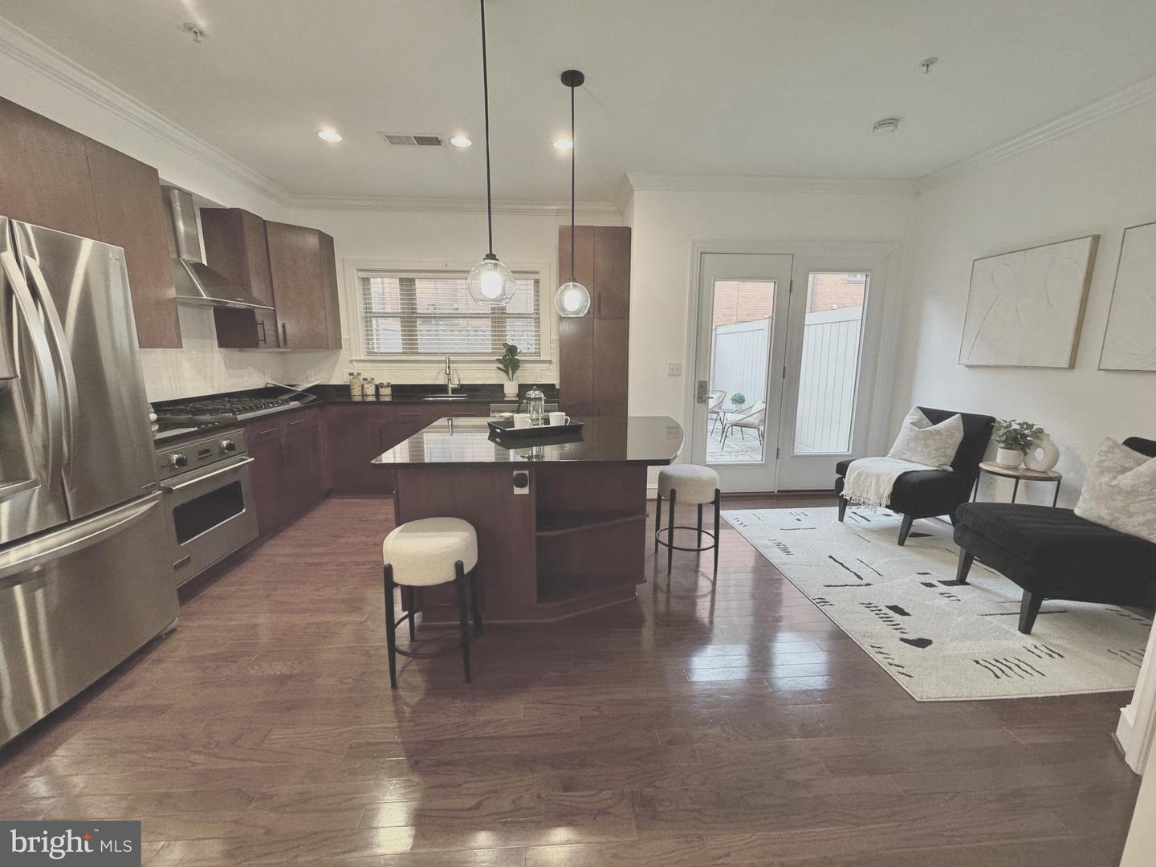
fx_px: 468
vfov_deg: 85.7
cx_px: 578
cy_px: 434
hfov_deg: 102.1
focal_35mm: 14
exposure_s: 1/60
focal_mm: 2.22
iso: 200
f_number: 2.2
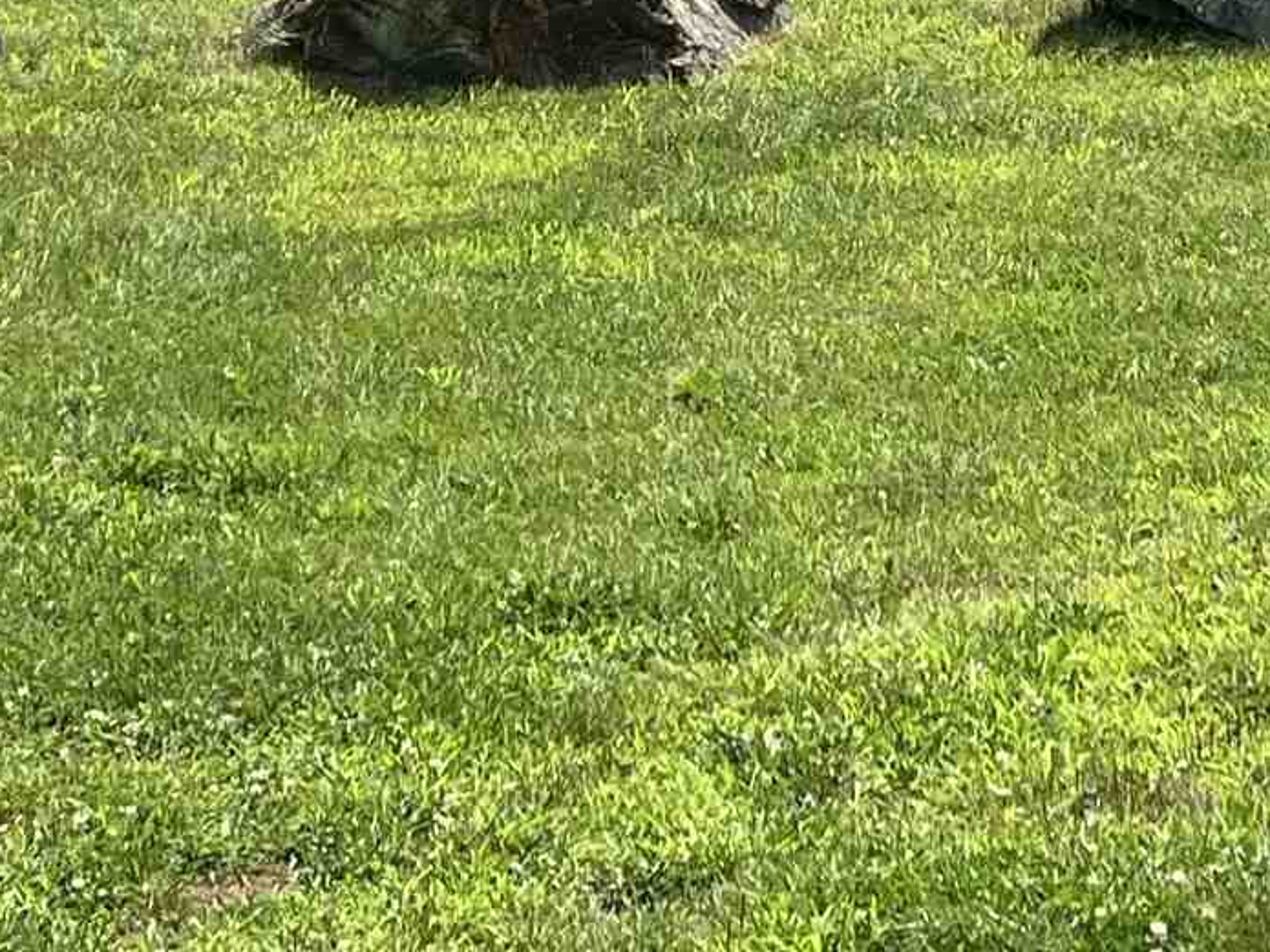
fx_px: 4218
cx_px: 928
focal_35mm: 115
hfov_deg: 17.0
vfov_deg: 11.7
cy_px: -890
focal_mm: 5.7
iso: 50
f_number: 1.5
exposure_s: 1/6993
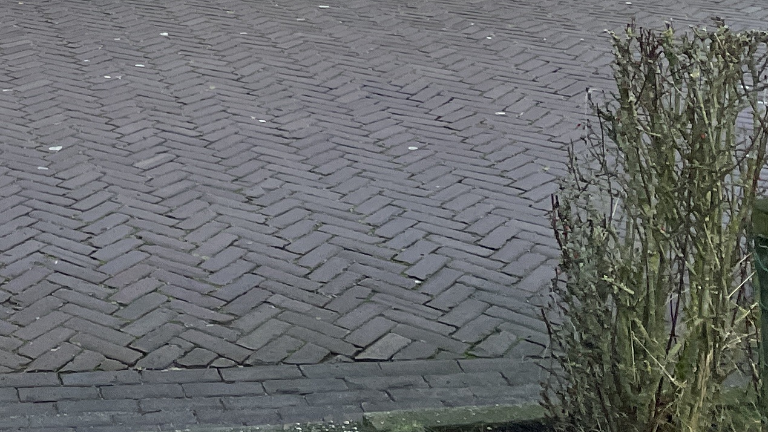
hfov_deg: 22.4
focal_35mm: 90
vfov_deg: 11.8
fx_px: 1833
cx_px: -68
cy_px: -477
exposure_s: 1/121
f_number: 1.6
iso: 64
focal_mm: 4.2
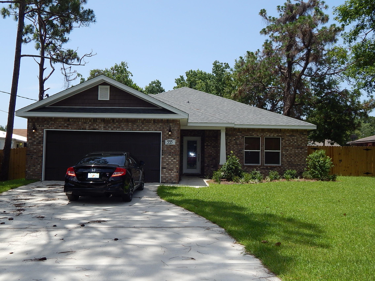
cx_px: 188
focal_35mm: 35
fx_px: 379
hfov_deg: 52.6
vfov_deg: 40.7
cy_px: 140
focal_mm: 6.1
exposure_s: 1/1250
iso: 125
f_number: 3.3
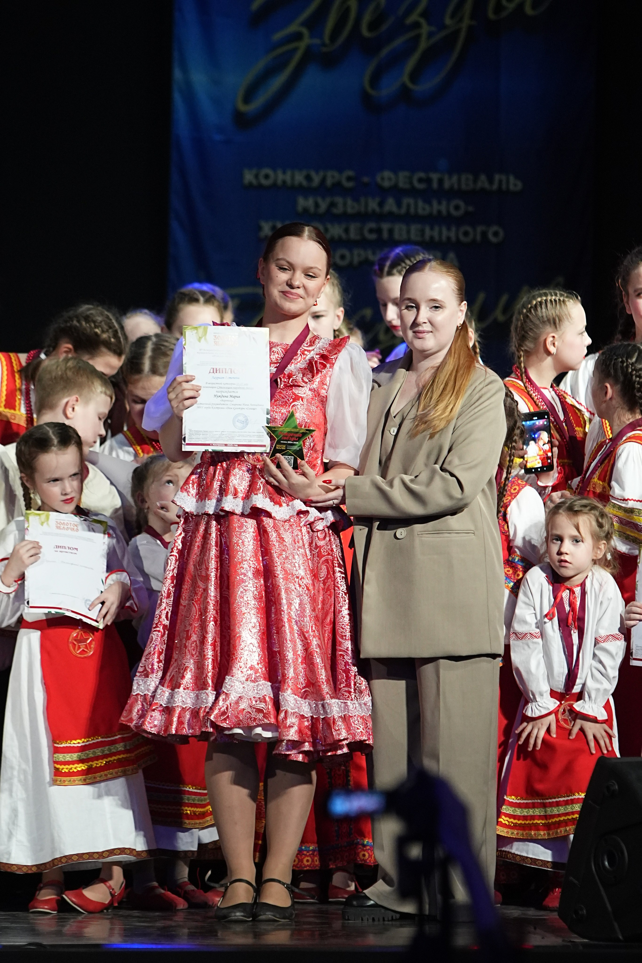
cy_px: 482
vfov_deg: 8.3
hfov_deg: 5.6
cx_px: 321
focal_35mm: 247
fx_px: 6607
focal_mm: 165
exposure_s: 1/400
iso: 2500
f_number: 3.2
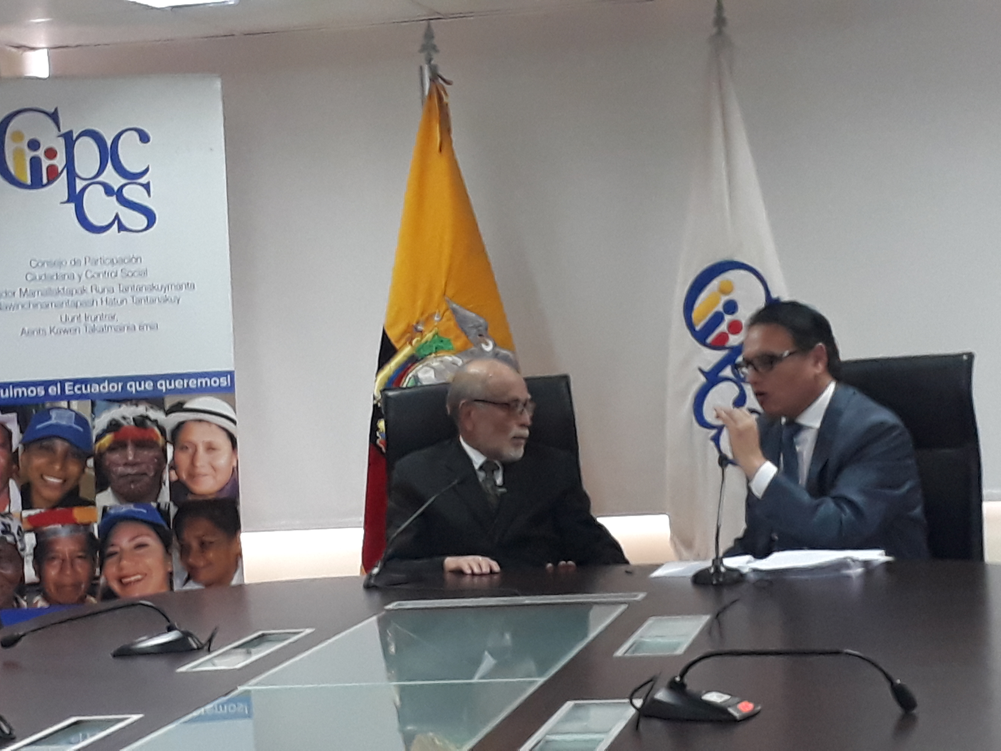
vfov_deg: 51.4
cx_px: 500
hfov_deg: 65.3
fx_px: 781
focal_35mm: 27
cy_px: 376
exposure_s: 1/30
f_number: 1.9
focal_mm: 3.6
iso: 160
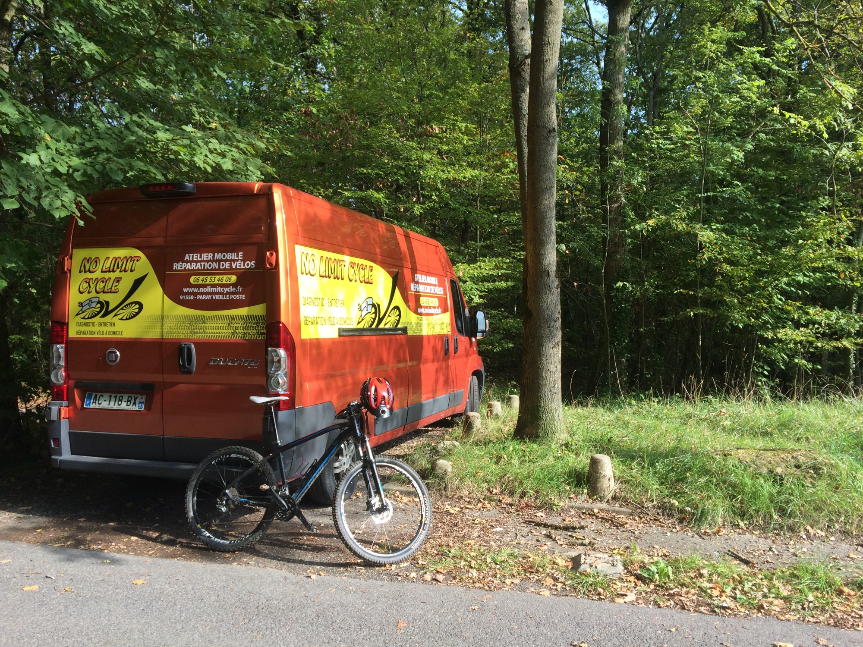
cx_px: 432
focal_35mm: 29
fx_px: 723
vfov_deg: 48.2
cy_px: 324
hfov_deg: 61.7
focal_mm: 4.15
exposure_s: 1/477
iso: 32
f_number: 2.2
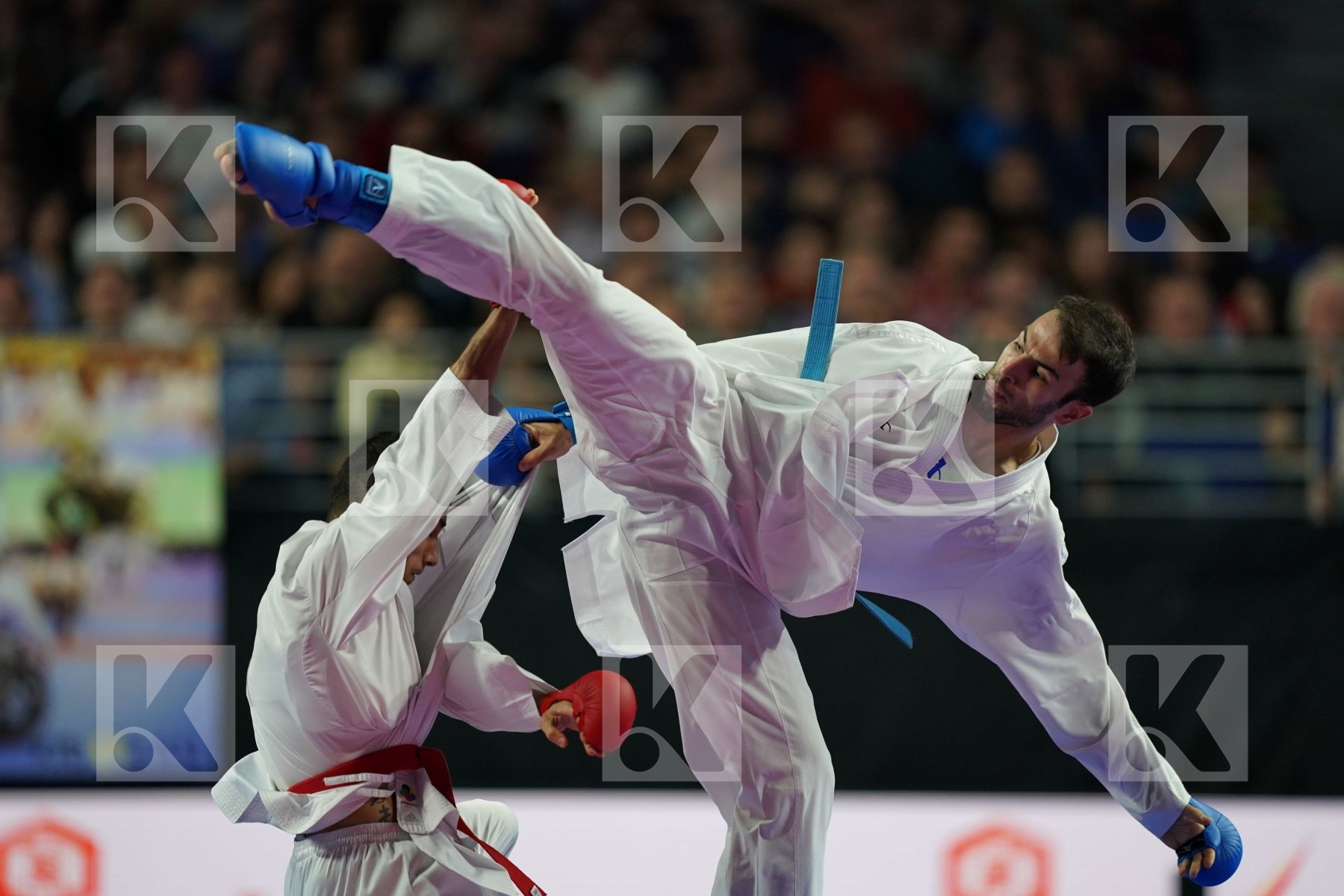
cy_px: 448
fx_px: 14932
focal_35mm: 400
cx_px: 672
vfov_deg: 3.4
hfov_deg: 5.2
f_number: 2.8
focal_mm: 400
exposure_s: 1/1000
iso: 1600
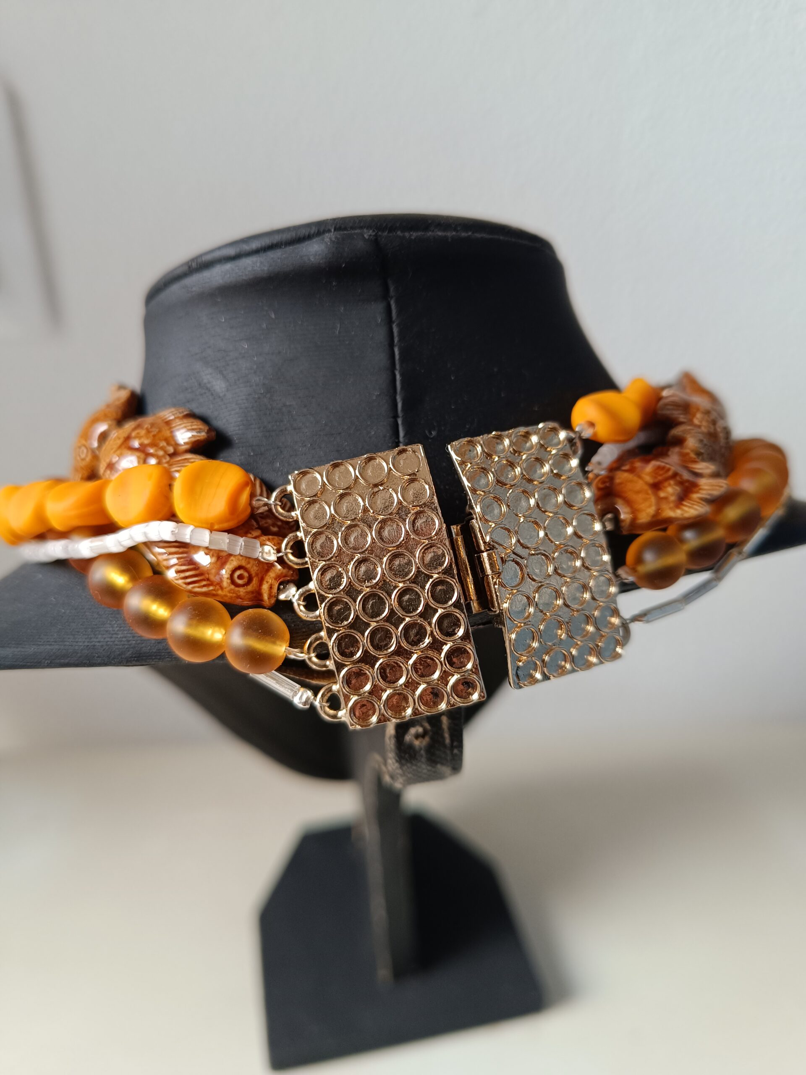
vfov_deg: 71.6
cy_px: 538
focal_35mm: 24
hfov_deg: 56.8
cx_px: 403
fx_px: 745
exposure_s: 1/101
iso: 433
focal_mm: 5.59
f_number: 1.88
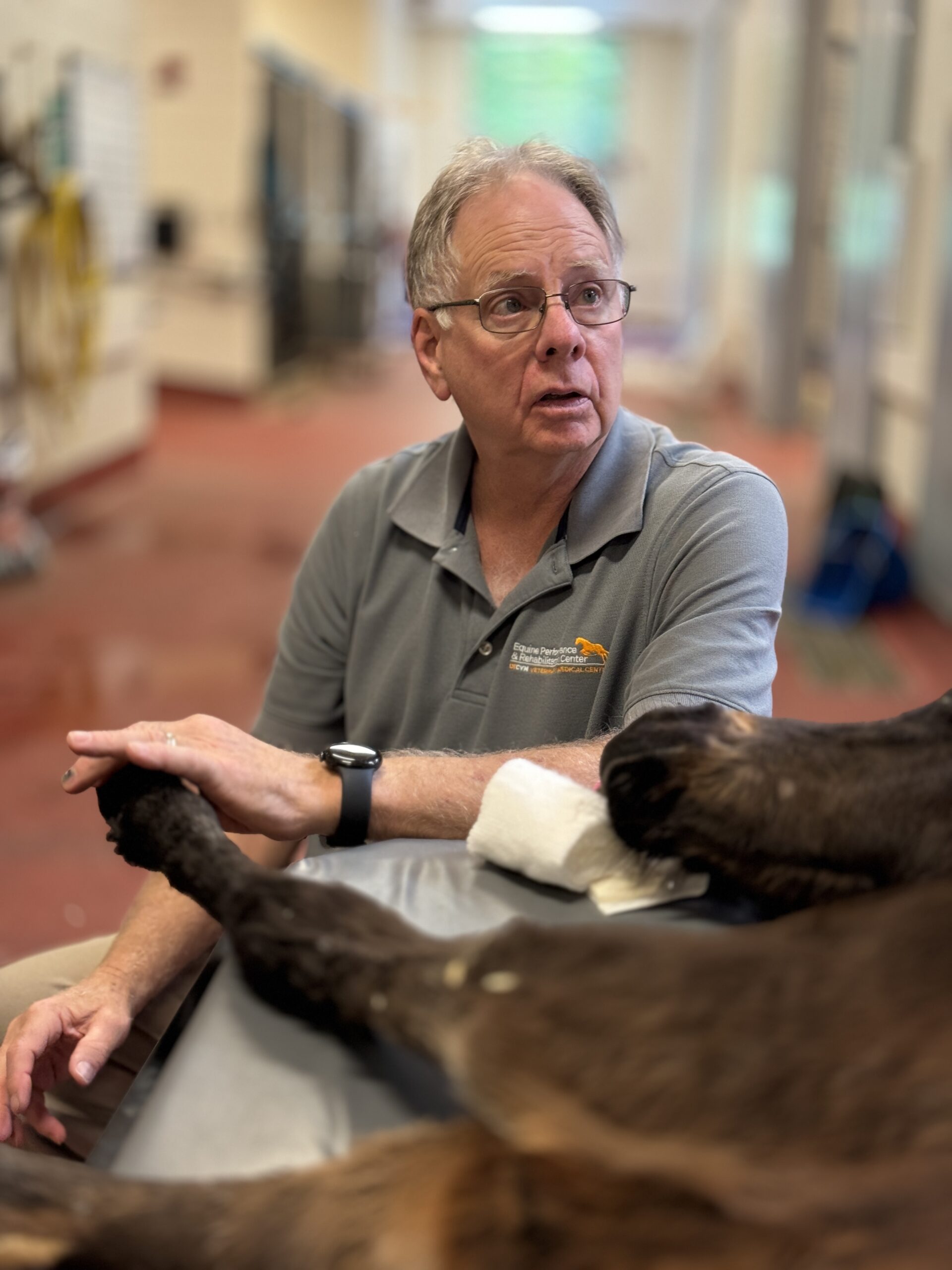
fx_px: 1760
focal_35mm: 48
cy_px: 635
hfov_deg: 30.3
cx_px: 476
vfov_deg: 39.7
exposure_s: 1/60
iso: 200
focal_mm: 6.76
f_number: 1.78
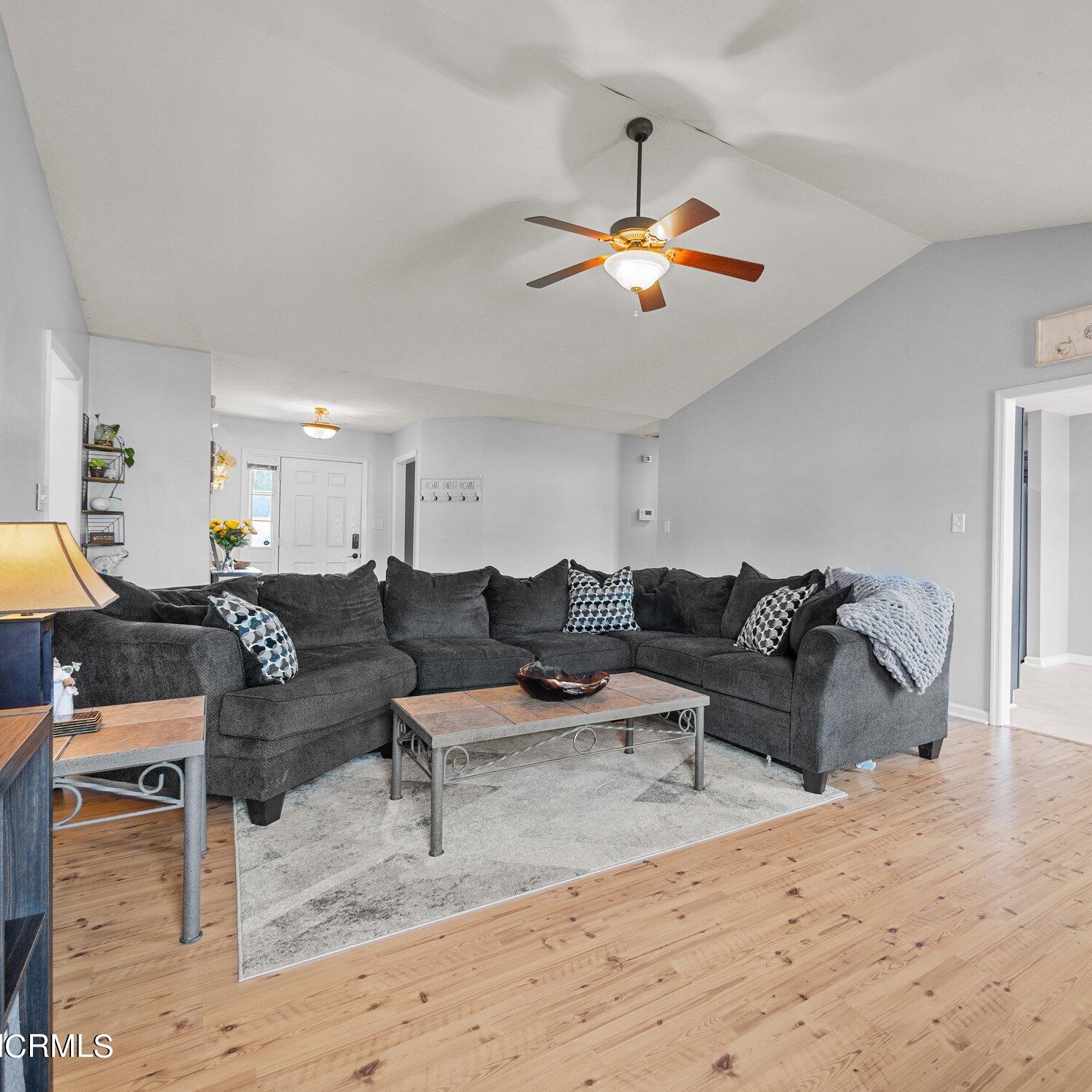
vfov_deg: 84.0
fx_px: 607
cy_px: 535
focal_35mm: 17
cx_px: 625
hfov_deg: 83.4
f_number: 4
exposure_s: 1/13
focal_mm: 7
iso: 400
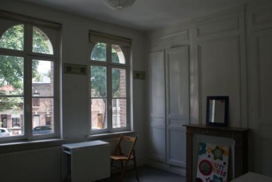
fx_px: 227
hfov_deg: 61.9
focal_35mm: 30
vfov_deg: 43.7
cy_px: 91
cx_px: 136
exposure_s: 1/50
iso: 100
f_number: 6.3
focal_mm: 20
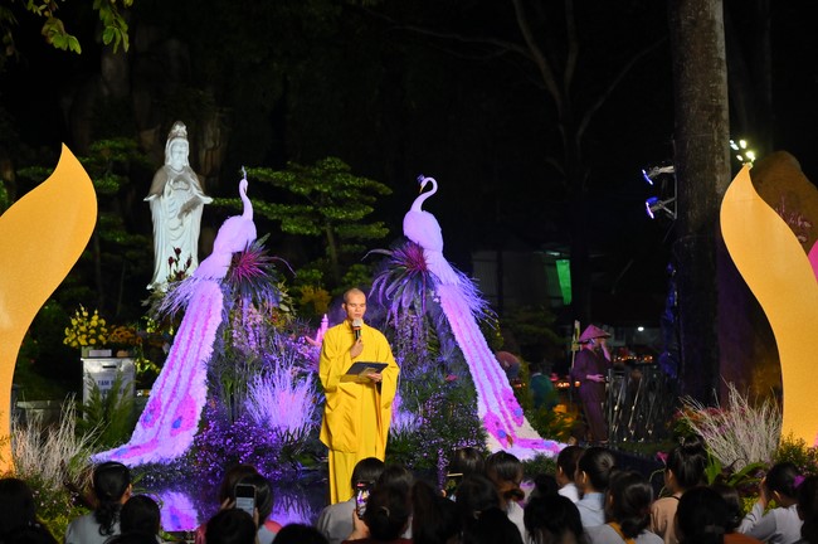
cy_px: 272
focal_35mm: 50
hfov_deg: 39.6
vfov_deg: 26.9
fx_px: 1135
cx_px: 409
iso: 800
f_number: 4.5
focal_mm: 50
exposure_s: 1/200
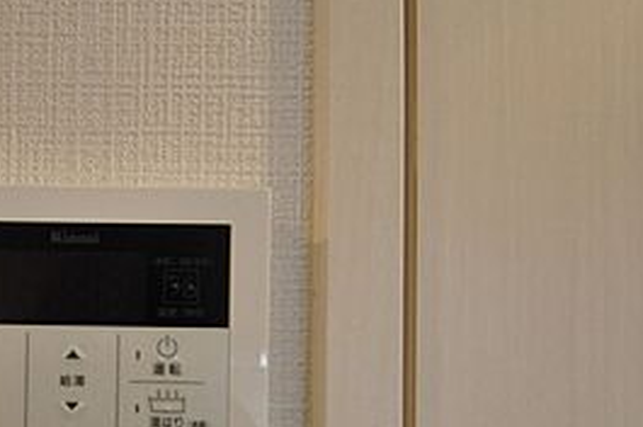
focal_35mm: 29
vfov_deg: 41.3
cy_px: 386
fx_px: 517
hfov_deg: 55.1
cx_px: 61
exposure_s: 1/30
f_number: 4.5
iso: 400
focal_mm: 8
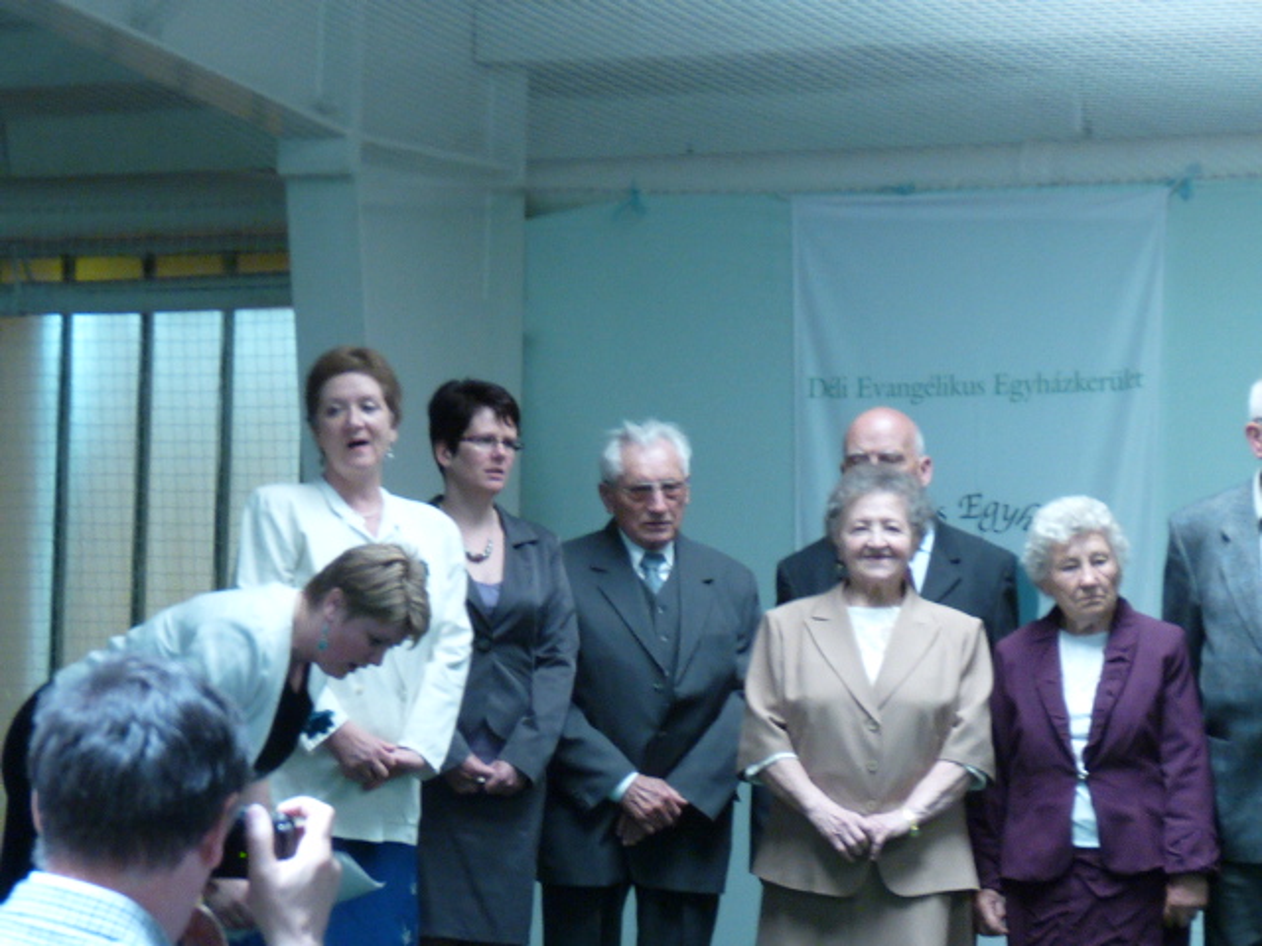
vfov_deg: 8.2
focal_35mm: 181
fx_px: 6599
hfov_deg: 10.9
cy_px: 473
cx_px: 631
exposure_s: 1/40
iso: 250
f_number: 3.6
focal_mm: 18
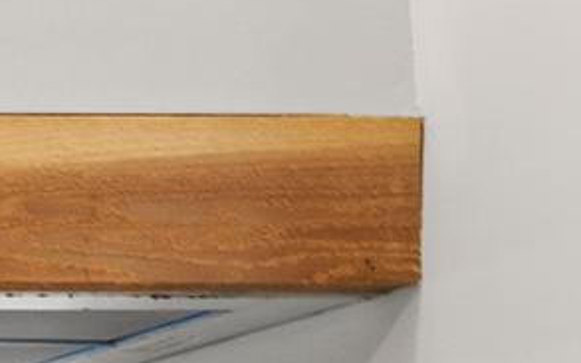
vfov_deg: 6.0
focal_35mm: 214
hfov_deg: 8.4
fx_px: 3388
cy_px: 769
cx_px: -1114
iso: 100
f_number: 4
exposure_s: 1/200
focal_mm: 30
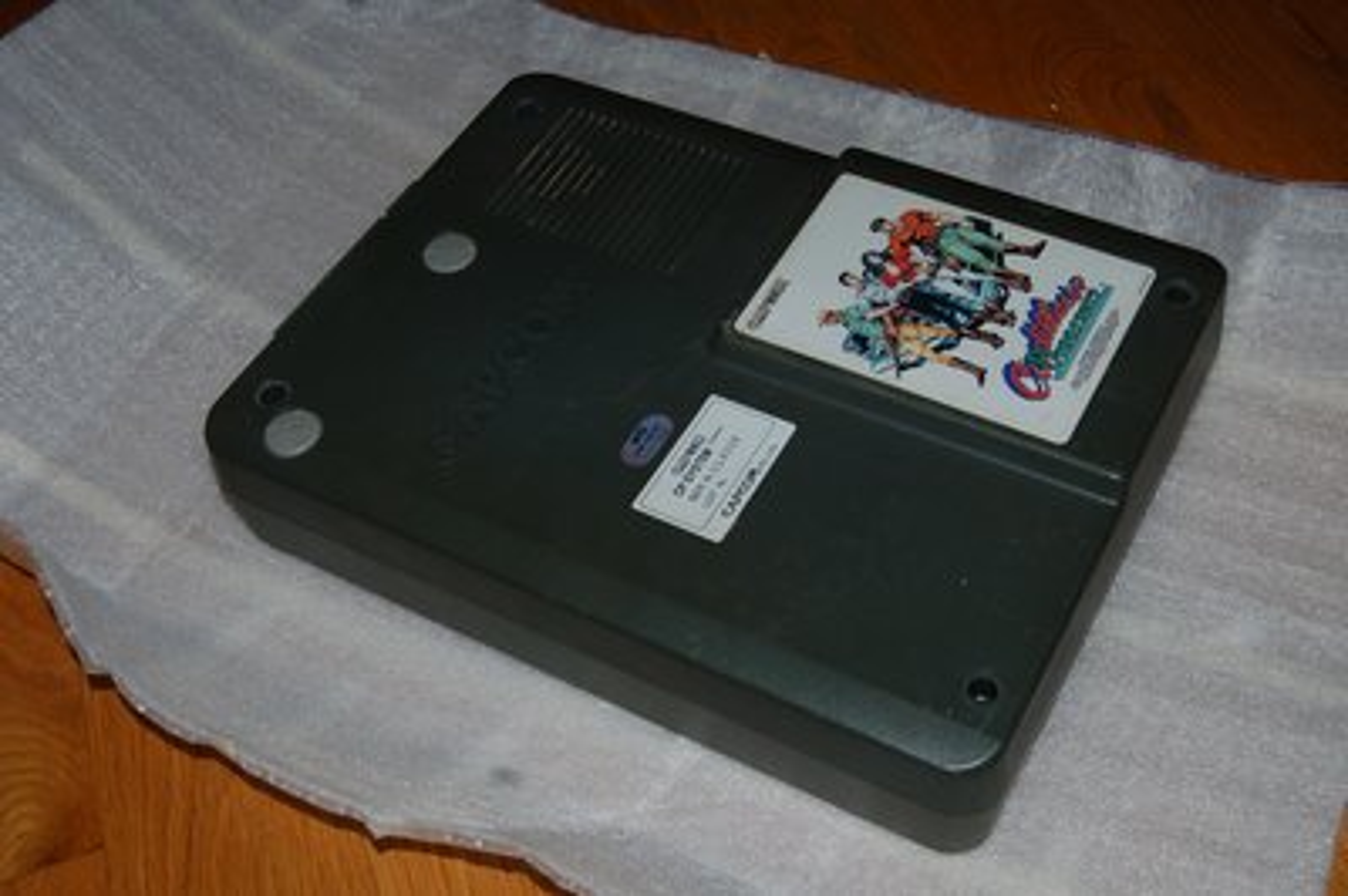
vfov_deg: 29.8
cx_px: 674
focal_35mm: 45
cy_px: 448
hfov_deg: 43.6
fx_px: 1684
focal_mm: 30
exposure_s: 1/125
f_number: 5.6
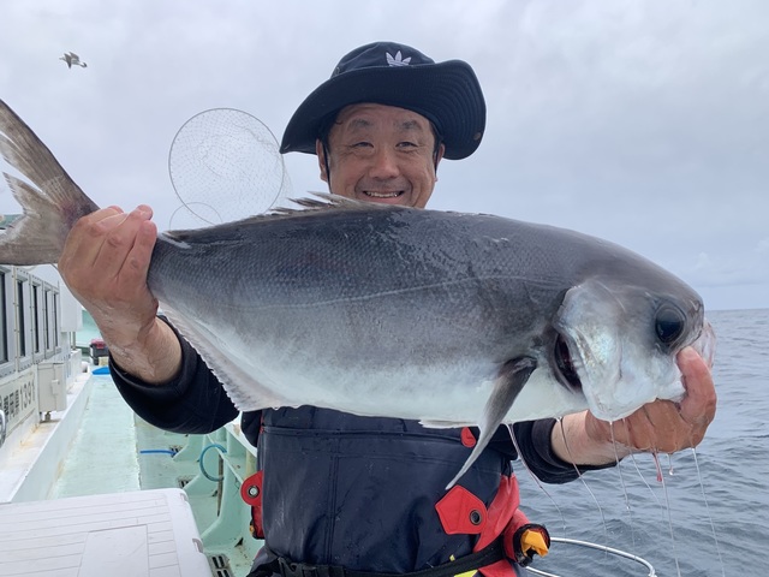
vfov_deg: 53.1
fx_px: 578
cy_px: 288
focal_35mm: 26
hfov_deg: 67.3
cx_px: 384
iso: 25
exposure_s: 1/1634
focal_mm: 4.25
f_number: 1.8
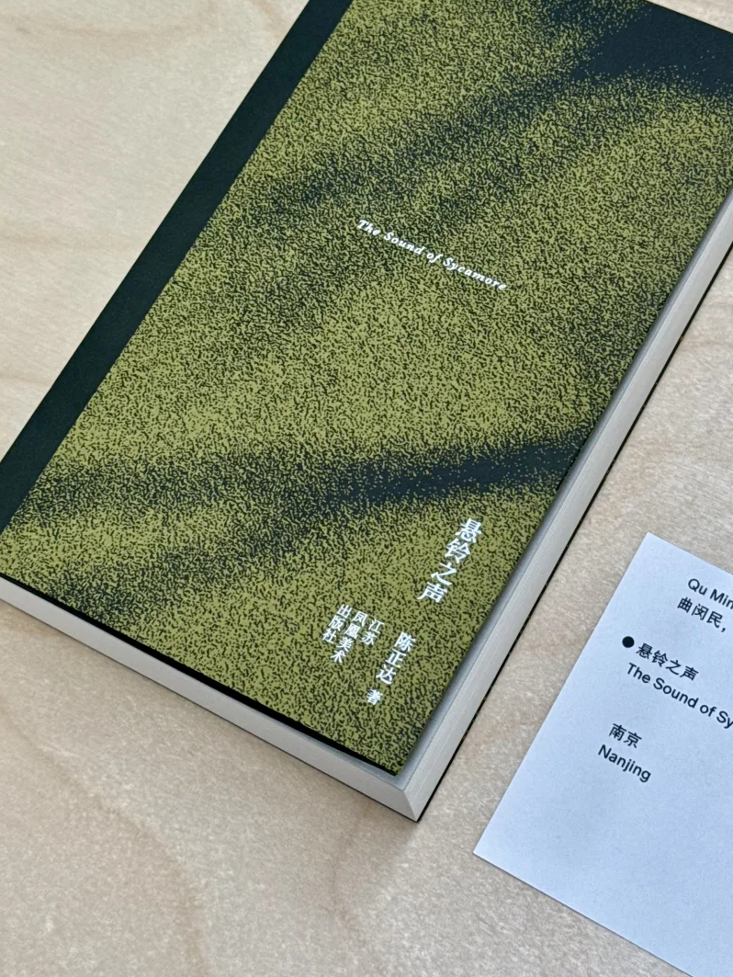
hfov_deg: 22.5
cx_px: 468
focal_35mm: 65
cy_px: 418
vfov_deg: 29.8
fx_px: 1834
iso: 50
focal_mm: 6.76
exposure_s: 1/225
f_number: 1.78
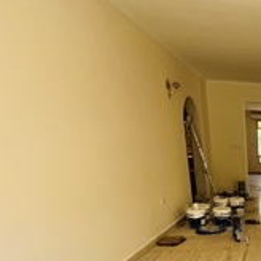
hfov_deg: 37.3
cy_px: 254
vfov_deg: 44.4
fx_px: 273
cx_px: 321
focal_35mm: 32
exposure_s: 1/160
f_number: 1.8
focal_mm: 1.57
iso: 50
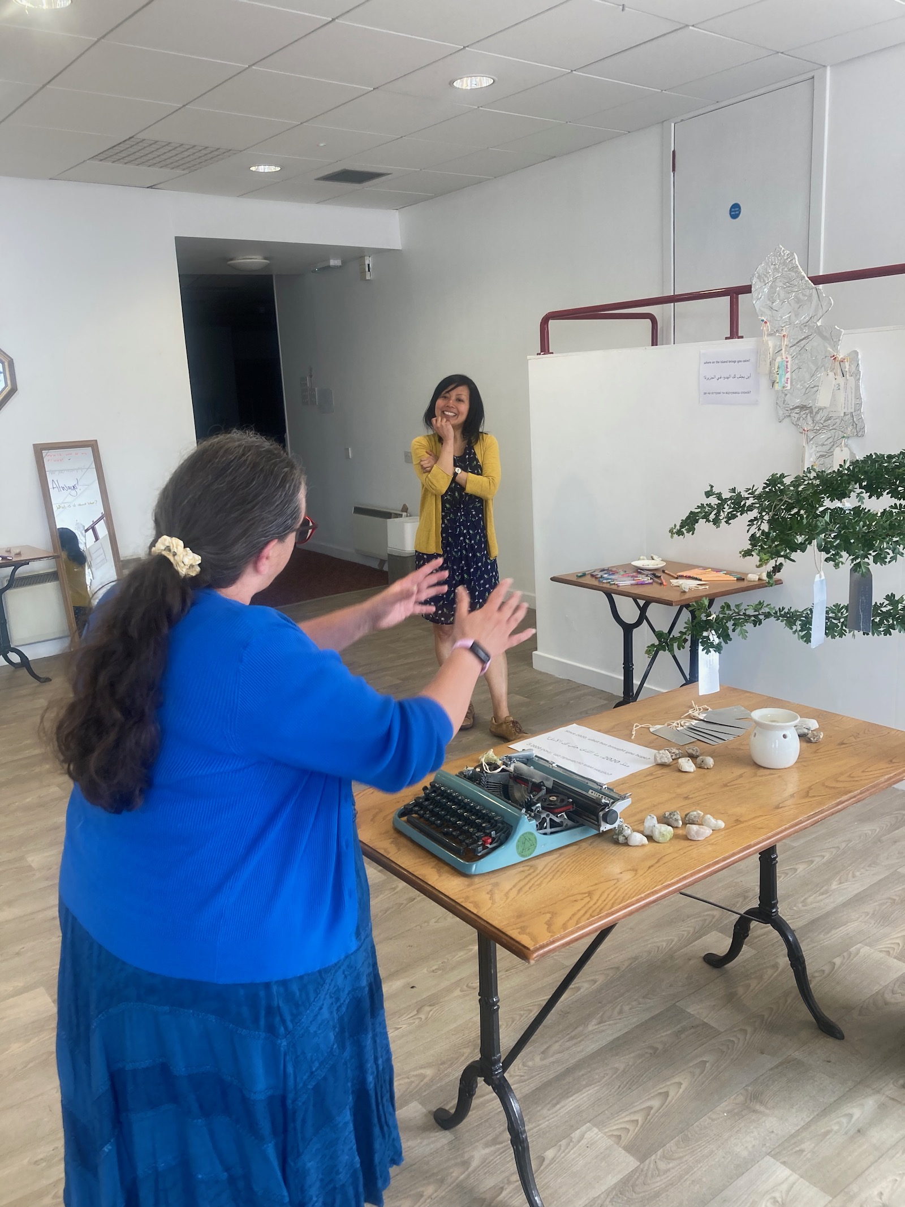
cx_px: 452
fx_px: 976
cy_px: 604
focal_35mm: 28
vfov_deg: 63.4
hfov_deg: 49.7
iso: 64
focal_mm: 3.99
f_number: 1.8
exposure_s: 1/100
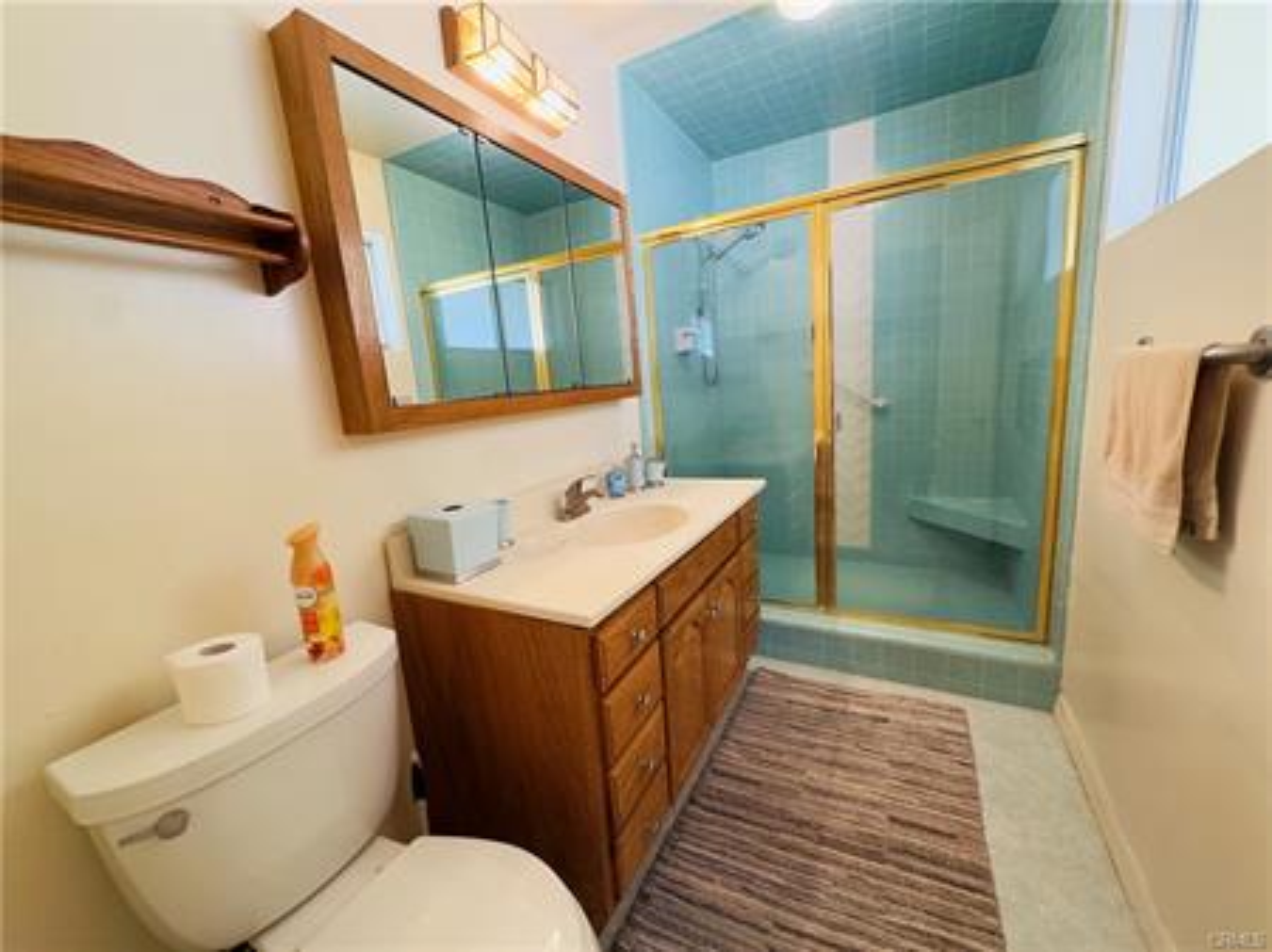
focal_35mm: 14
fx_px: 514
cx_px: 636
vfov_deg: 85.6
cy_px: 476
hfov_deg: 102.1
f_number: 2.2
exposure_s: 1/60
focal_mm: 2.22
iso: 250
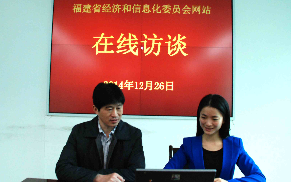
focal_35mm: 28
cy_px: 98
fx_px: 222
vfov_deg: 44.5
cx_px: 144
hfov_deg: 66.5
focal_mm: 18
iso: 1000
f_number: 4
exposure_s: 1/50
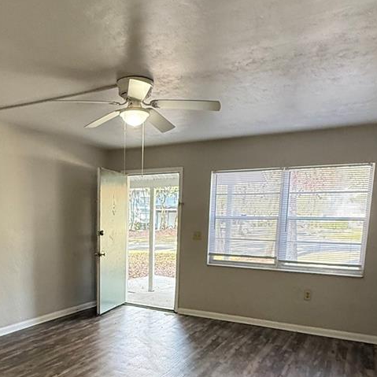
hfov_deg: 51.5
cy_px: 279
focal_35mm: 31
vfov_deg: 50.5
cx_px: 123
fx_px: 382
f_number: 2.2
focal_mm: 2.22
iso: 400
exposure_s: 1/120
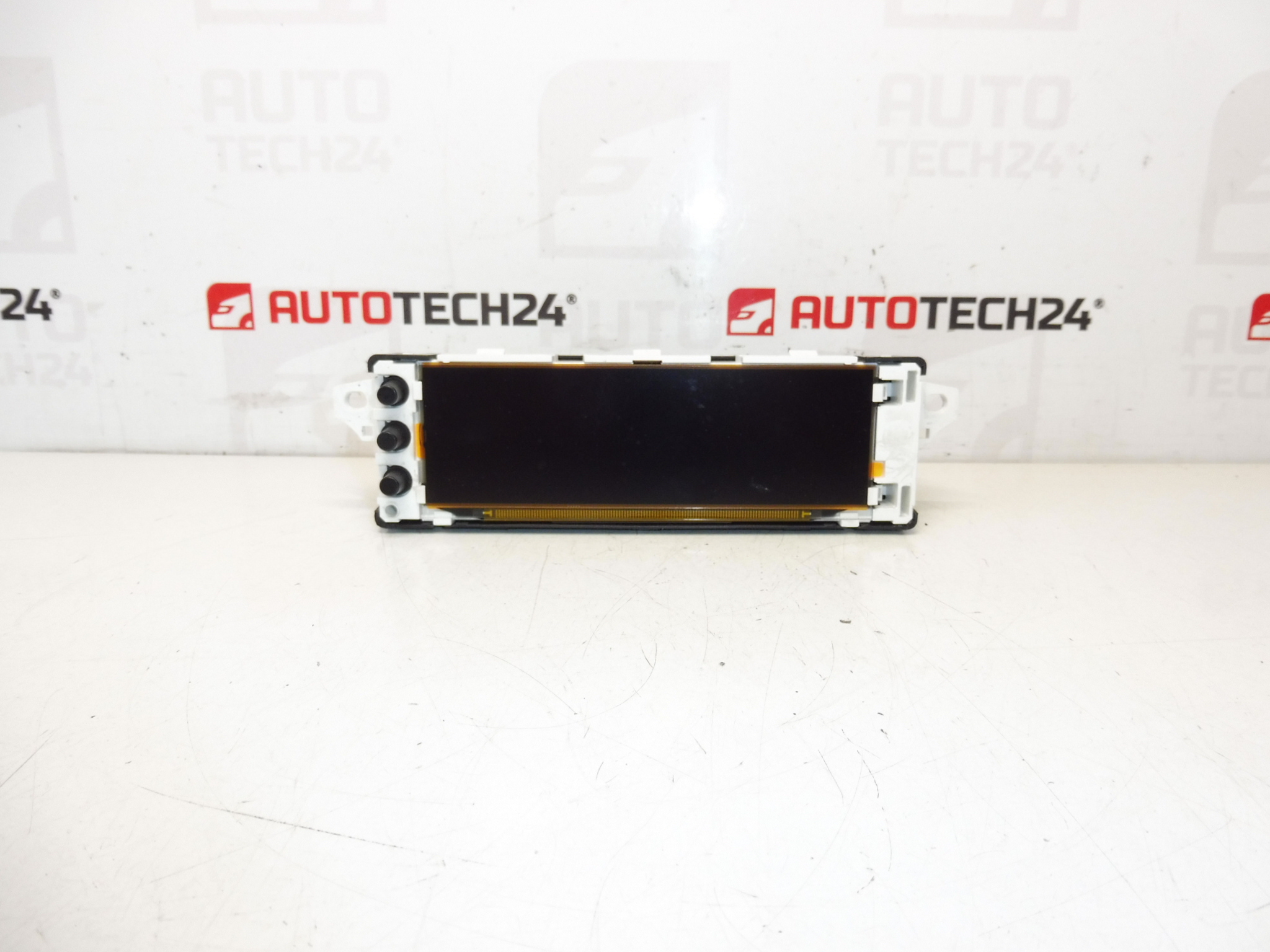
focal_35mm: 24
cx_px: 635
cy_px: 476
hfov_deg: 71.6
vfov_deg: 56.8
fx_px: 881
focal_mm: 4.3
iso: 200
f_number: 3.5
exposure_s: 1/100
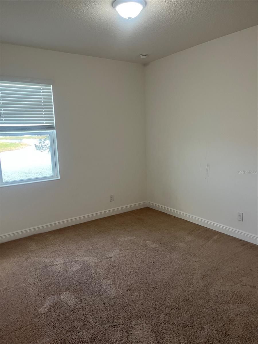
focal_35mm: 26
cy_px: 172
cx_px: 129
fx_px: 258
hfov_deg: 53.1
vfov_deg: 67.3
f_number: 1.6
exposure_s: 1/97
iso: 125
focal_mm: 5.1
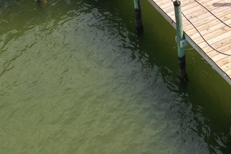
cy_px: -25
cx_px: 201
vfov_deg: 15.4
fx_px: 552
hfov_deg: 23.1
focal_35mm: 86
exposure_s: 1/400
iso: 100
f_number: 5.6
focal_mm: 10.26
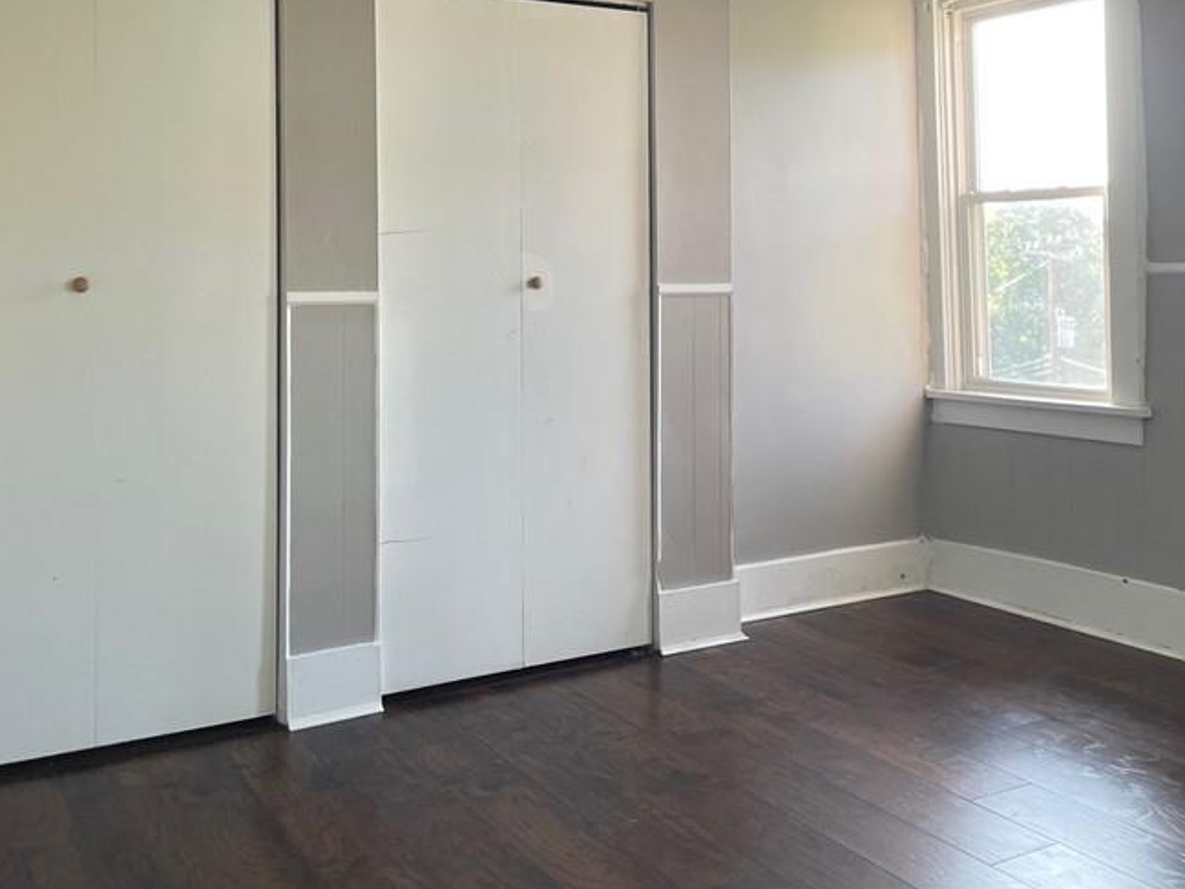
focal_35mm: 41
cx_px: 696
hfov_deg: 45.6
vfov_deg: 34.7
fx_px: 1404
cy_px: 267
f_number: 1.6
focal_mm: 4.2
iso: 80
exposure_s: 1/121
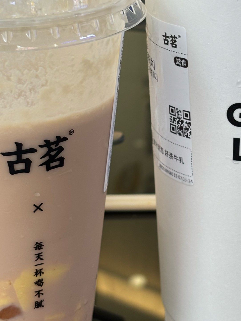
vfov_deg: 19.9
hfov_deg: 15.1
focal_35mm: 98
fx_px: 910
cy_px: 94
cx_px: 139
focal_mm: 5.96
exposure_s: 1/50
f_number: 1.6
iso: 32
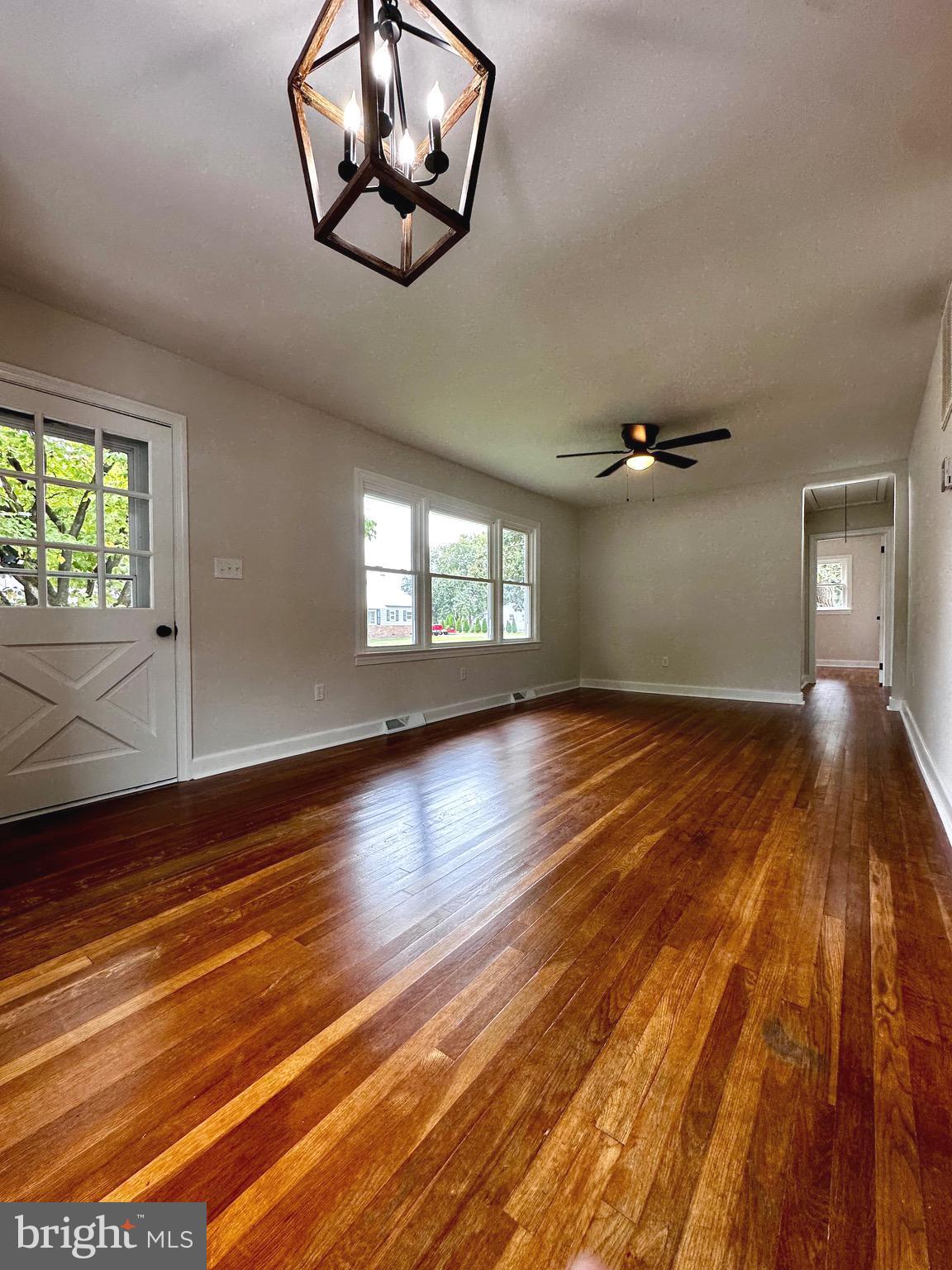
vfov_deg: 102.1
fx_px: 513
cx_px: 476
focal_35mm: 14
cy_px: 635
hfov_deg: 85.7
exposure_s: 1/120
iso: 80
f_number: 2.2
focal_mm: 2.22
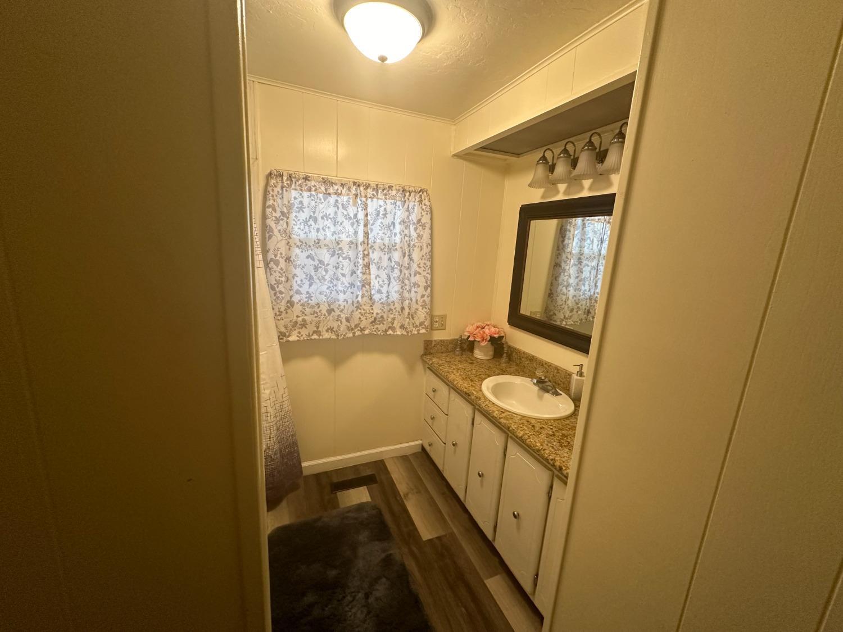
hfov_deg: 102.1
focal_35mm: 14
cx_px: 422
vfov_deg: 85.7
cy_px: 316
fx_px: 341
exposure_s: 1/60
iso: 200
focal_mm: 2.22
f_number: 2.2
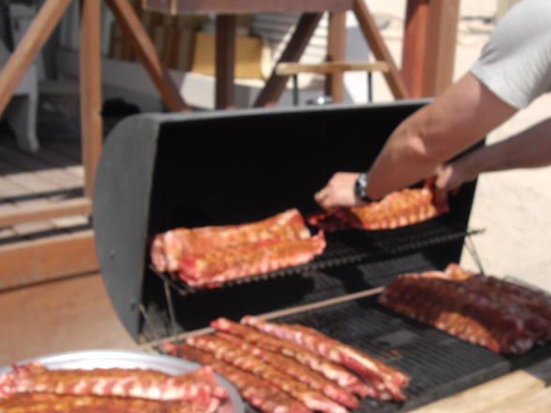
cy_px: 265
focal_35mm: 58
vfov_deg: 25.1
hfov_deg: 33.0
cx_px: 354
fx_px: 923
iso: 64
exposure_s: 1/125
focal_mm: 7.9
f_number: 8
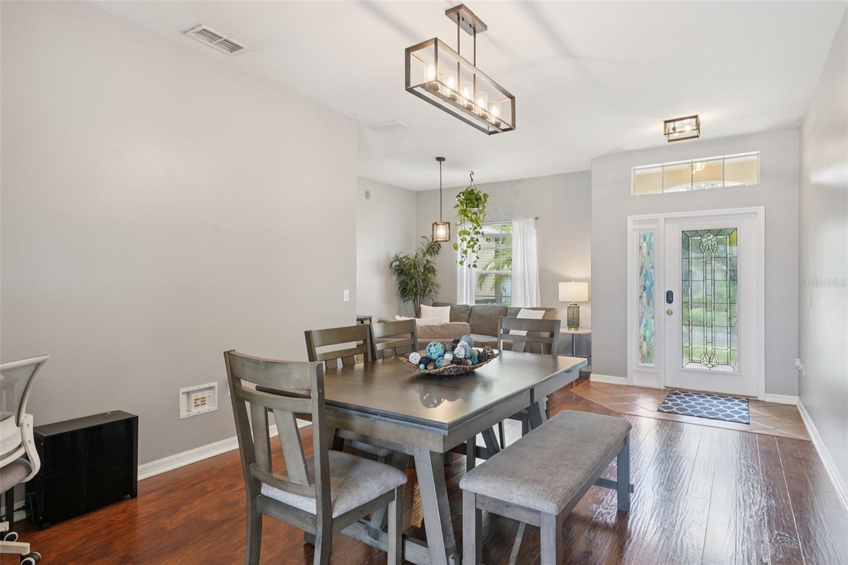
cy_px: 282
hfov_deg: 81.2
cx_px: 424
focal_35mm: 21
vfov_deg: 59.5
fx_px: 495
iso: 400
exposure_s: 1/10
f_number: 8
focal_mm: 21
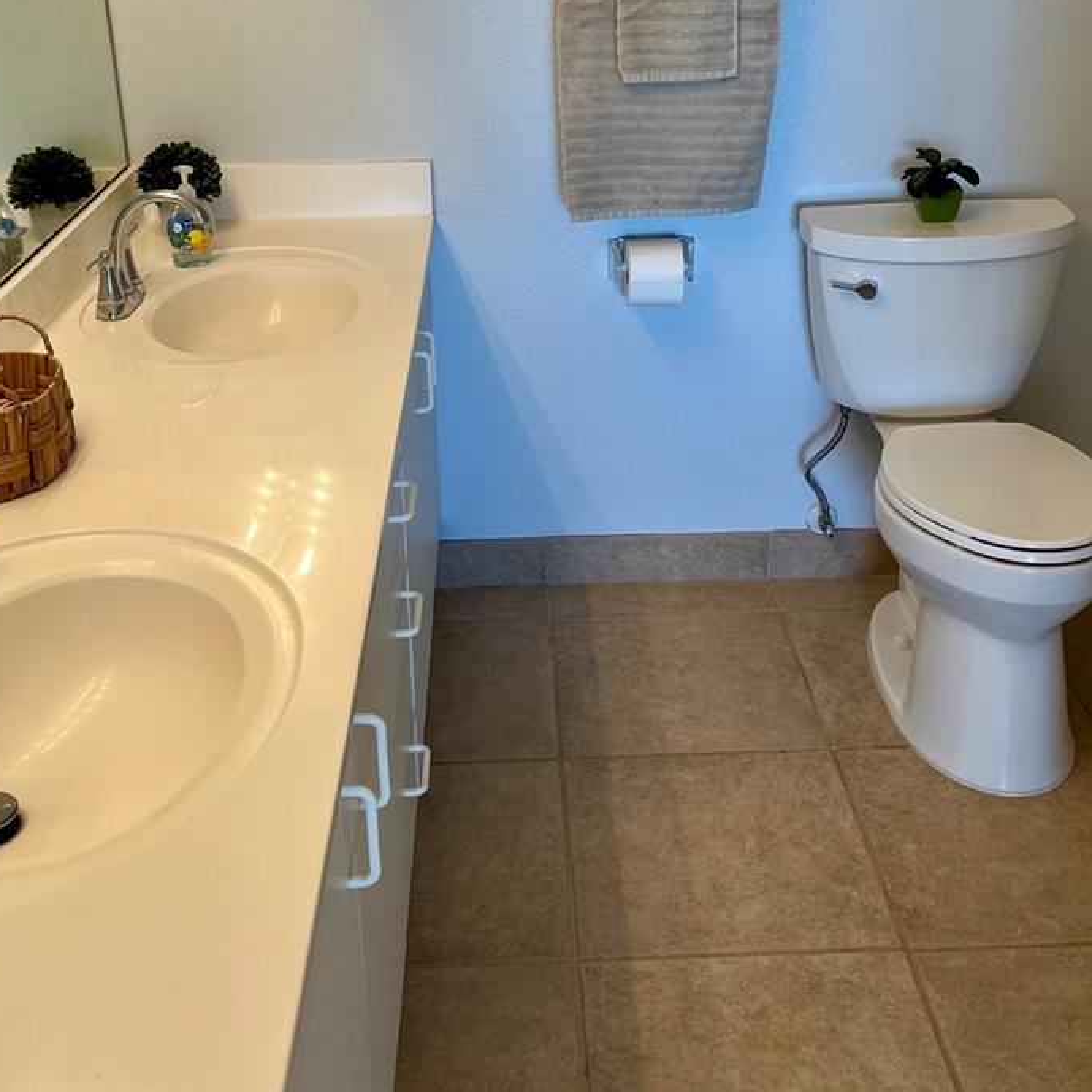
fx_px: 1428
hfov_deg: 41.8
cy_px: 360
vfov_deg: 41.3
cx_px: 514
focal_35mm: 40
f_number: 1.6
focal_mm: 5.1
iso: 64
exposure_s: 1/120
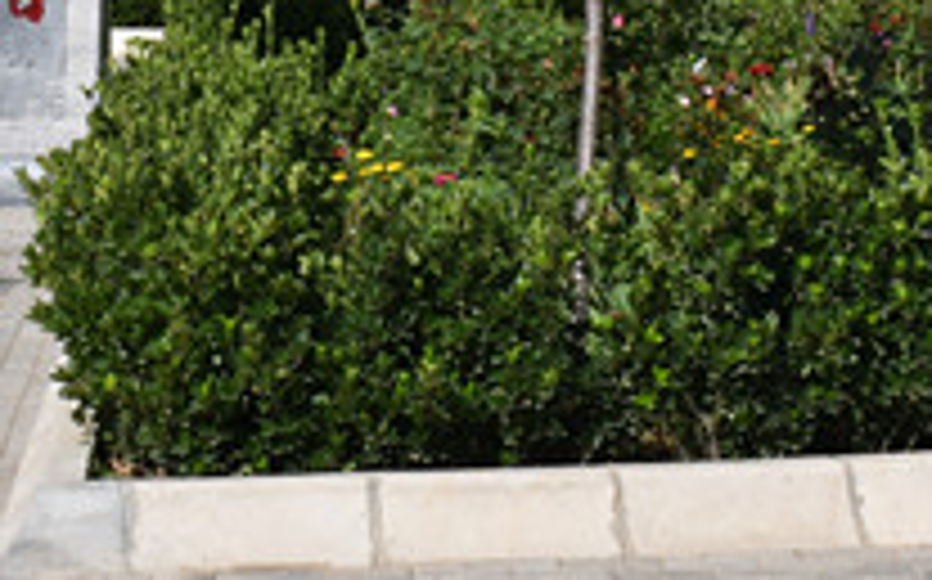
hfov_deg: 14.7
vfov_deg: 9.0
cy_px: -268
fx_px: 3604
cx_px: 360
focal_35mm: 142
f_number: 11
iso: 100
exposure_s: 1/200
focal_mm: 24
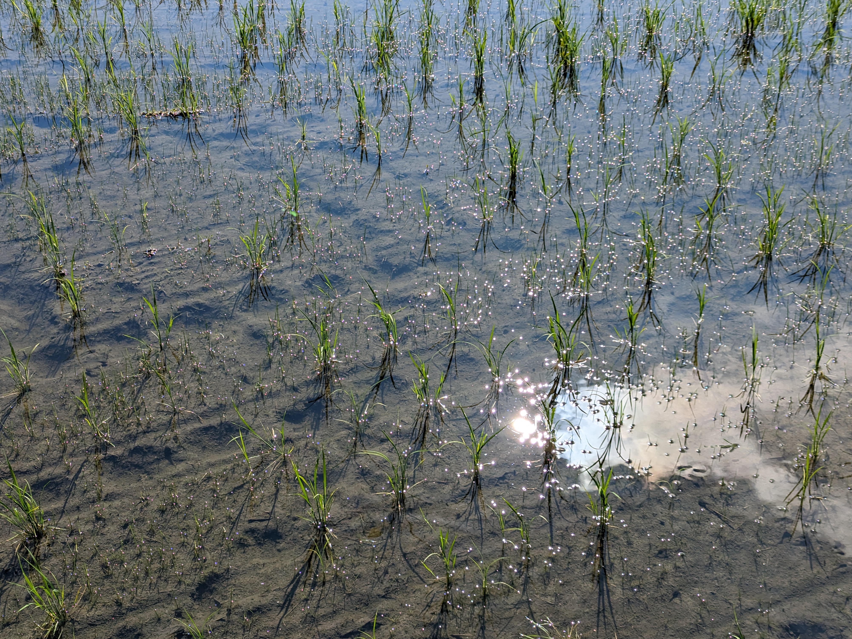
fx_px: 1206
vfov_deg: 29.7
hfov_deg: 38.9
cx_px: 424
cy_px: 327
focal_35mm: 49
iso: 47
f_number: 1.85
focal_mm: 6.81
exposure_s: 1/3040
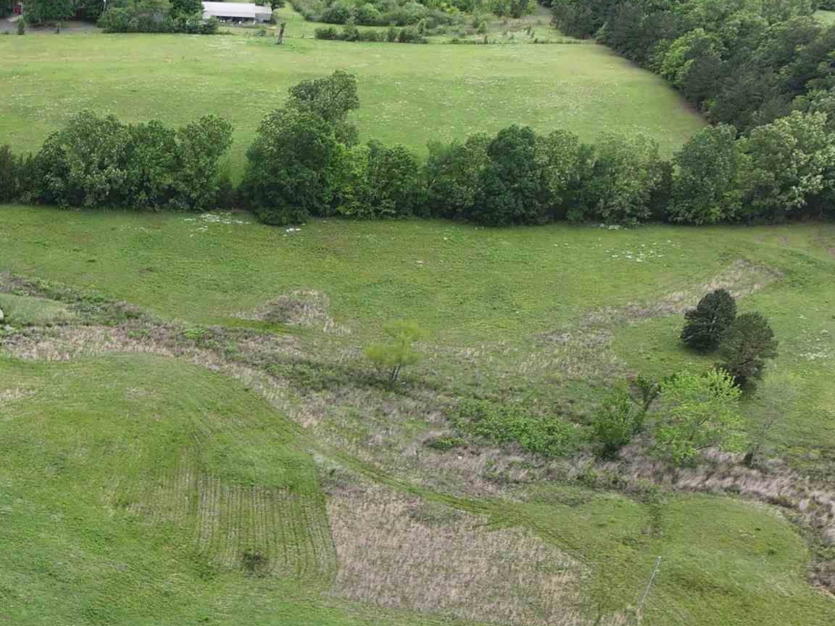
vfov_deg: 20.8
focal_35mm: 64
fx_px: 1543
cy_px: 816
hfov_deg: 25.9
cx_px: -255
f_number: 2.8
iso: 100
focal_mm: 12.29
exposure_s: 1/800
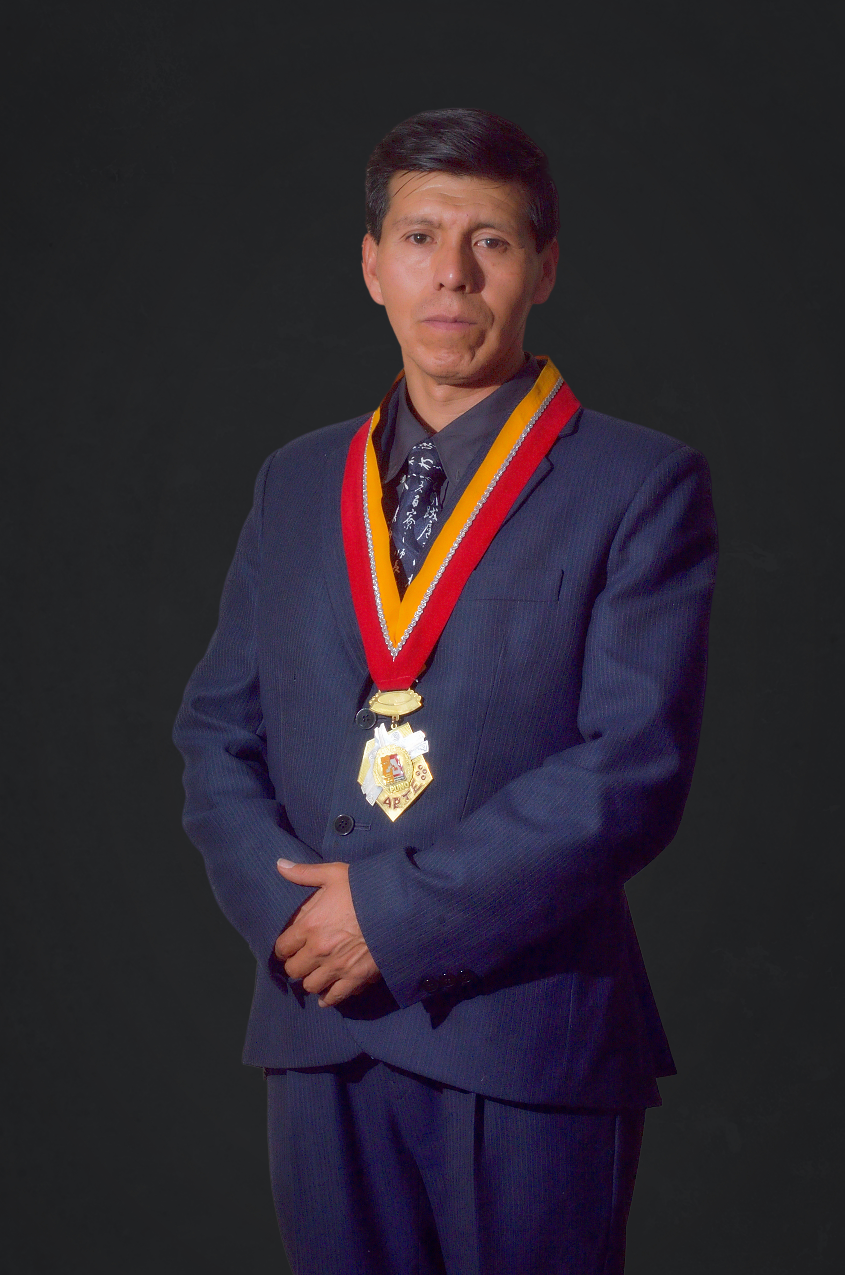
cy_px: 638
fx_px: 2652
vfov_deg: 27.0
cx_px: 422
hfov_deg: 18.1
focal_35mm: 75
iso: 100
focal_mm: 50
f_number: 14
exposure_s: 1/250
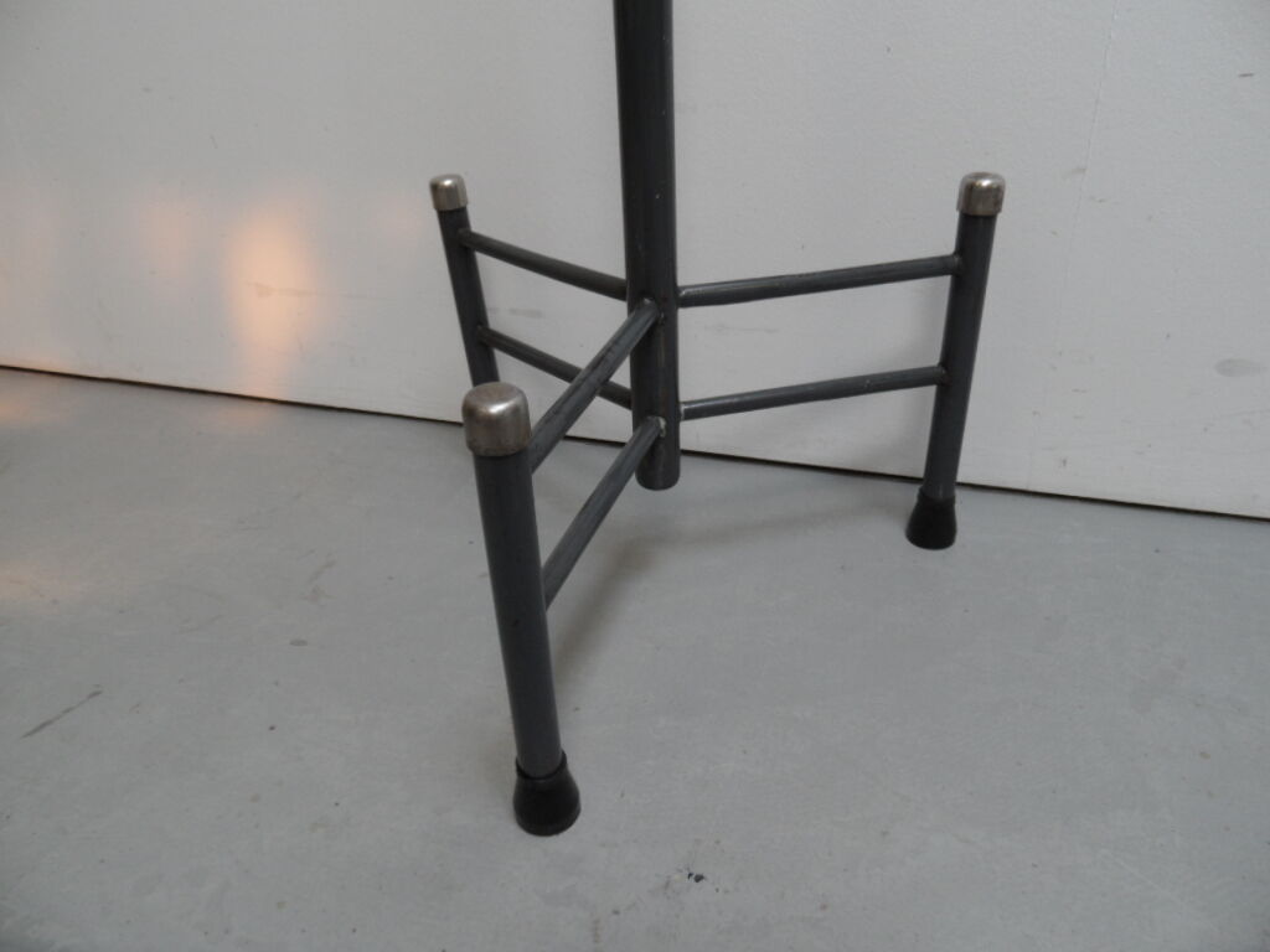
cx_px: 635
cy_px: 476
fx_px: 881
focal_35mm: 24
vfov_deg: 56.8
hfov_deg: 71.6
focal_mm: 3.9
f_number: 3.2
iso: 100
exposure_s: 1/60
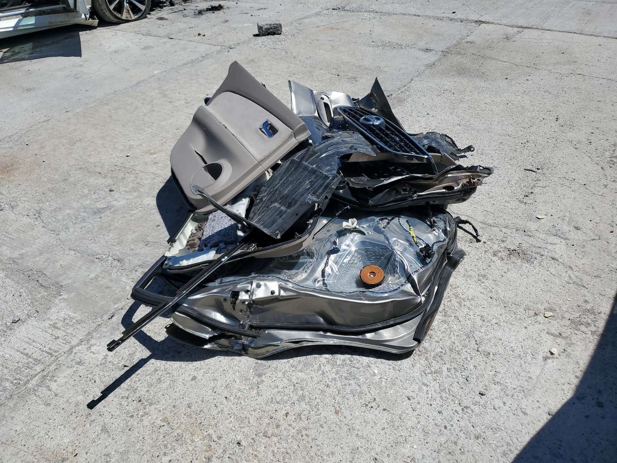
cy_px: 232
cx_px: 308
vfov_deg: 53.1
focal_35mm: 26
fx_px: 463
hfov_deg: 67.3
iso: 50
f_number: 1.5
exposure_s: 1/10000
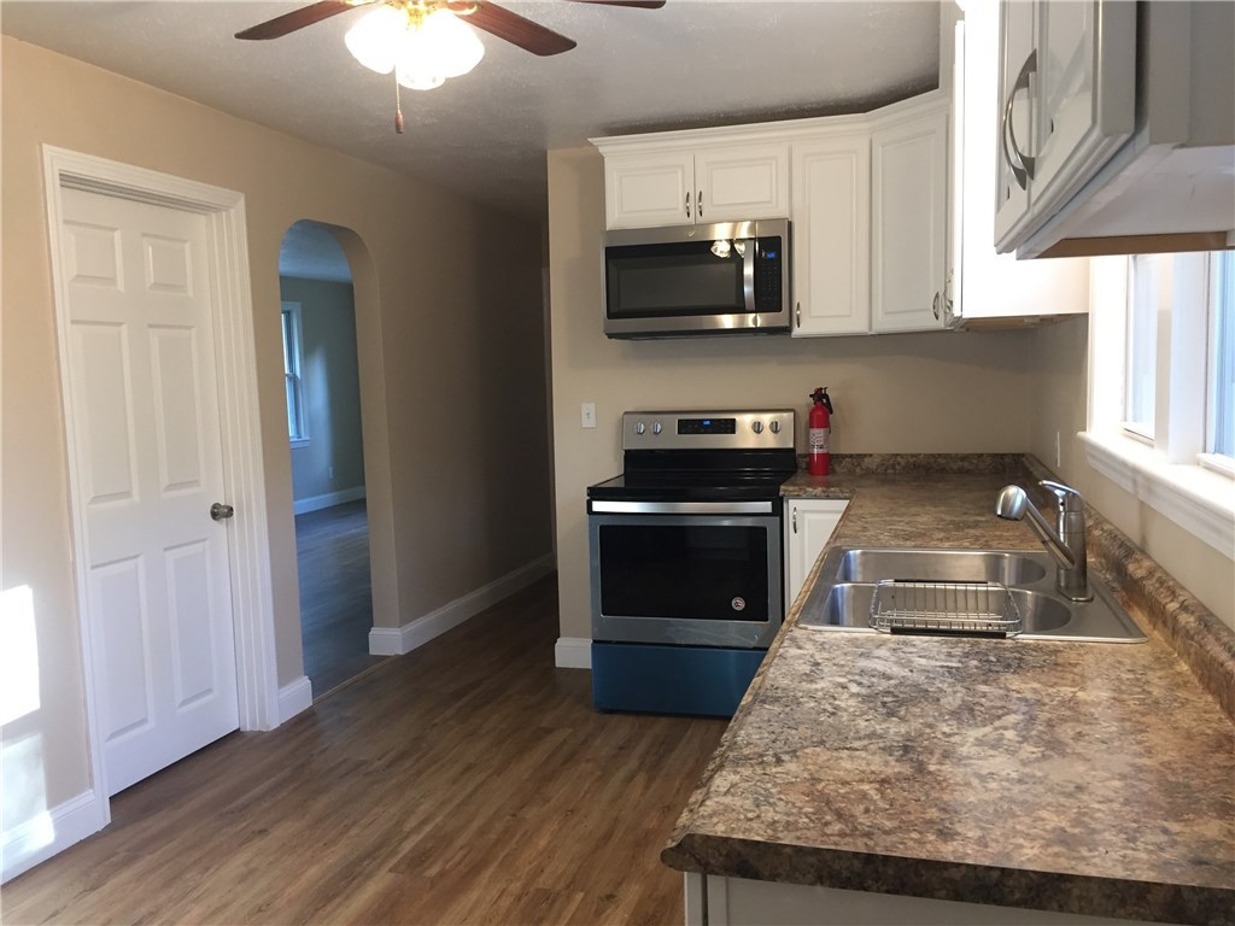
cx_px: 618
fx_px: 1035
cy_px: 463
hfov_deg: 61.7
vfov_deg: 48.2
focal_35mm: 29
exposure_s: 1/30
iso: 100
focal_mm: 4.15
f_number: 2.2
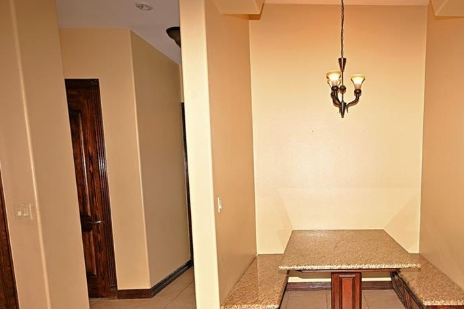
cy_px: 214
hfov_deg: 64.6
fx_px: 348
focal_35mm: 27
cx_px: 329
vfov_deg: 46.9
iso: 100
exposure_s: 1/60
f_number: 3.5
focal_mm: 12
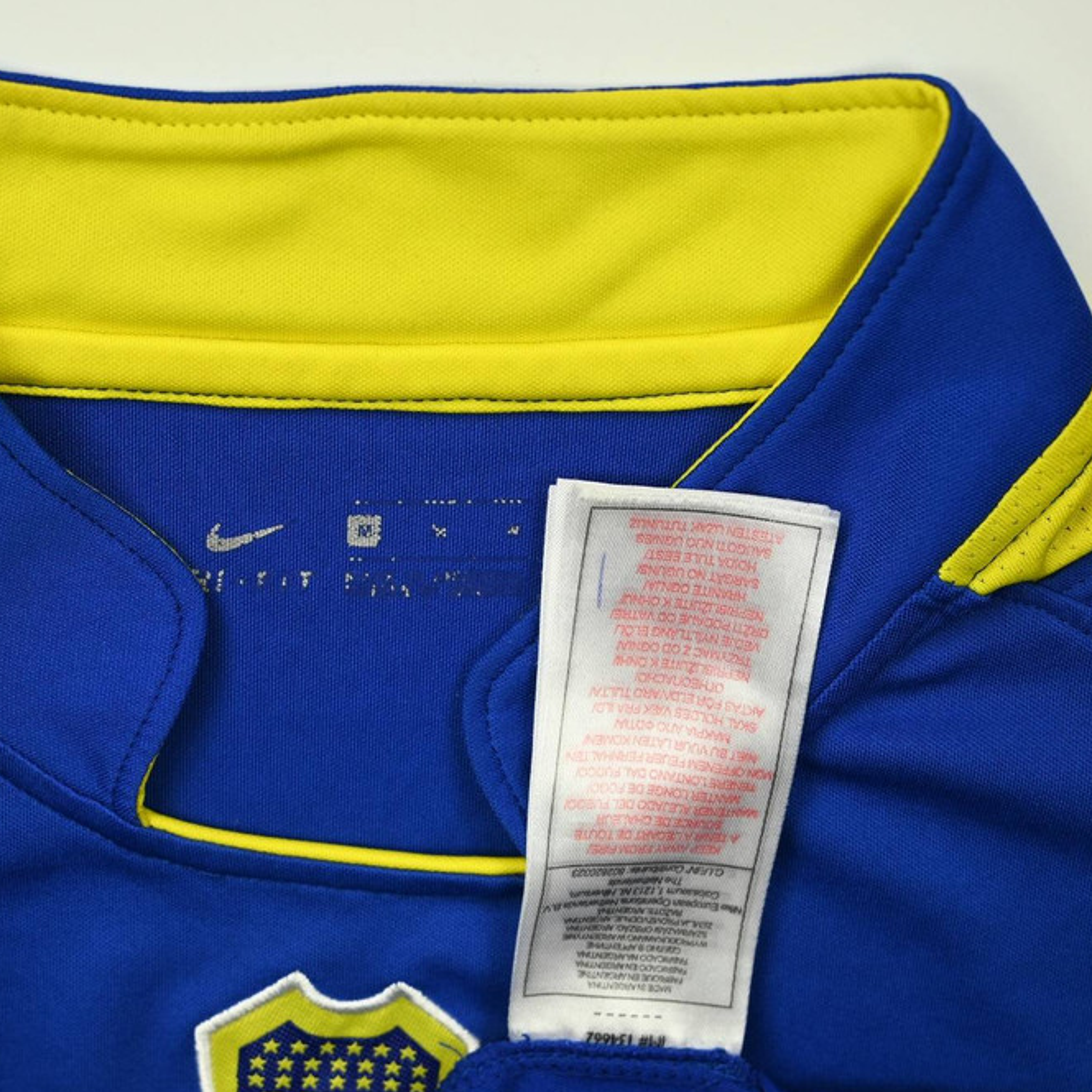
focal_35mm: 50
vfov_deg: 34.0
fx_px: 1785
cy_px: 546
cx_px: 377
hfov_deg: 33.8
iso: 200
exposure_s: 1/125
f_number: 5.3
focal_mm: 39
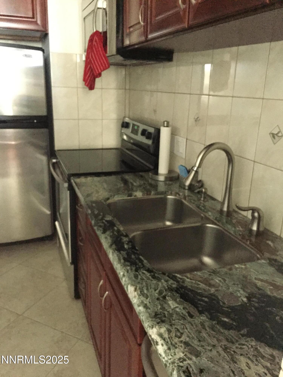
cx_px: 142
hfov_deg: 48.2
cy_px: 188
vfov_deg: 61.7
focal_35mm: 29
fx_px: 316
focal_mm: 4.15
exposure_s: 1/15
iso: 1600
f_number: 2.2
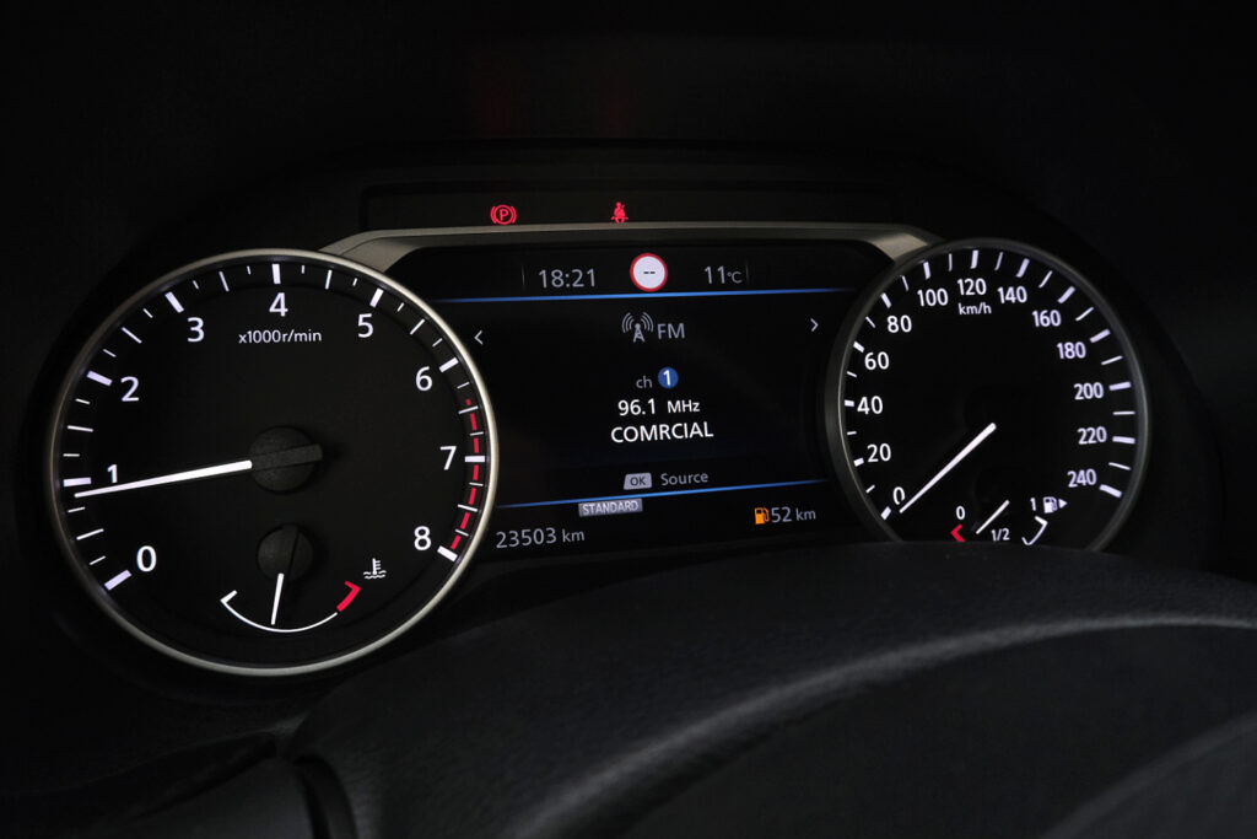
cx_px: 628
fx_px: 943
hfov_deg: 67.4
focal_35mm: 27
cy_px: 420
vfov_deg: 47.9
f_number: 9
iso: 2000
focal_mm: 18.1
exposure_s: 1/100
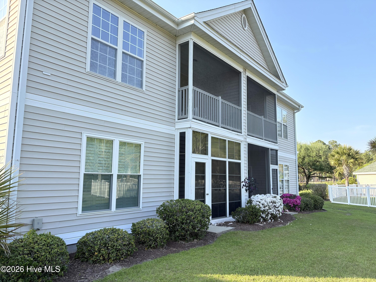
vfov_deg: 53.1
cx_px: 188
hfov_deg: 67.3
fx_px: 282
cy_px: 141
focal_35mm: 26
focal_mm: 5.96
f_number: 1.6
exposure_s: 1/810
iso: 50
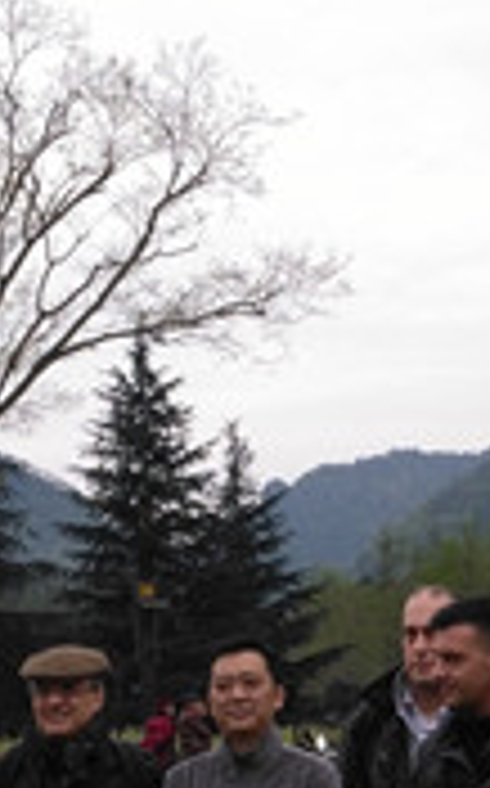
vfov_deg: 23.8
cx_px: 472
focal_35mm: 85
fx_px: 1821
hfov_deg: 15.1
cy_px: 696
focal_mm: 2.96
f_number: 2
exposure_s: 1/293
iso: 100
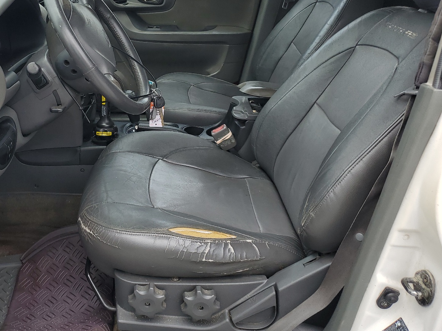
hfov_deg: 50.5
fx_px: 460
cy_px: 107
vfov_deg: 39.1
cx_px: 152
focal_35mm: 36
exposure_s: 1/1250
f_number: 1.5
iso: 50
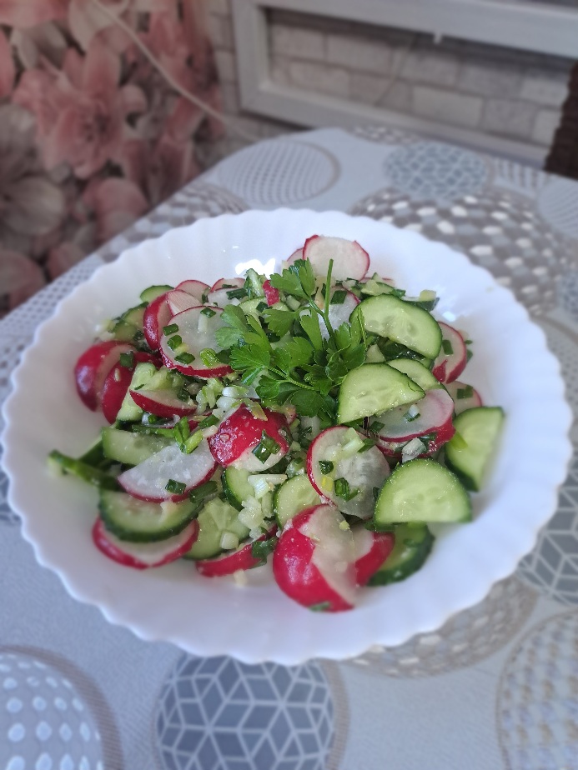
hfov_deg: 56.8
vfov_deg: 71.6
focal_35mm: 24
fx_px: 534
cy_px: 385
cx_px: 289
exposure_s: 1/50
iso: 200
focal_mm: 5.23
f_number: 1.8
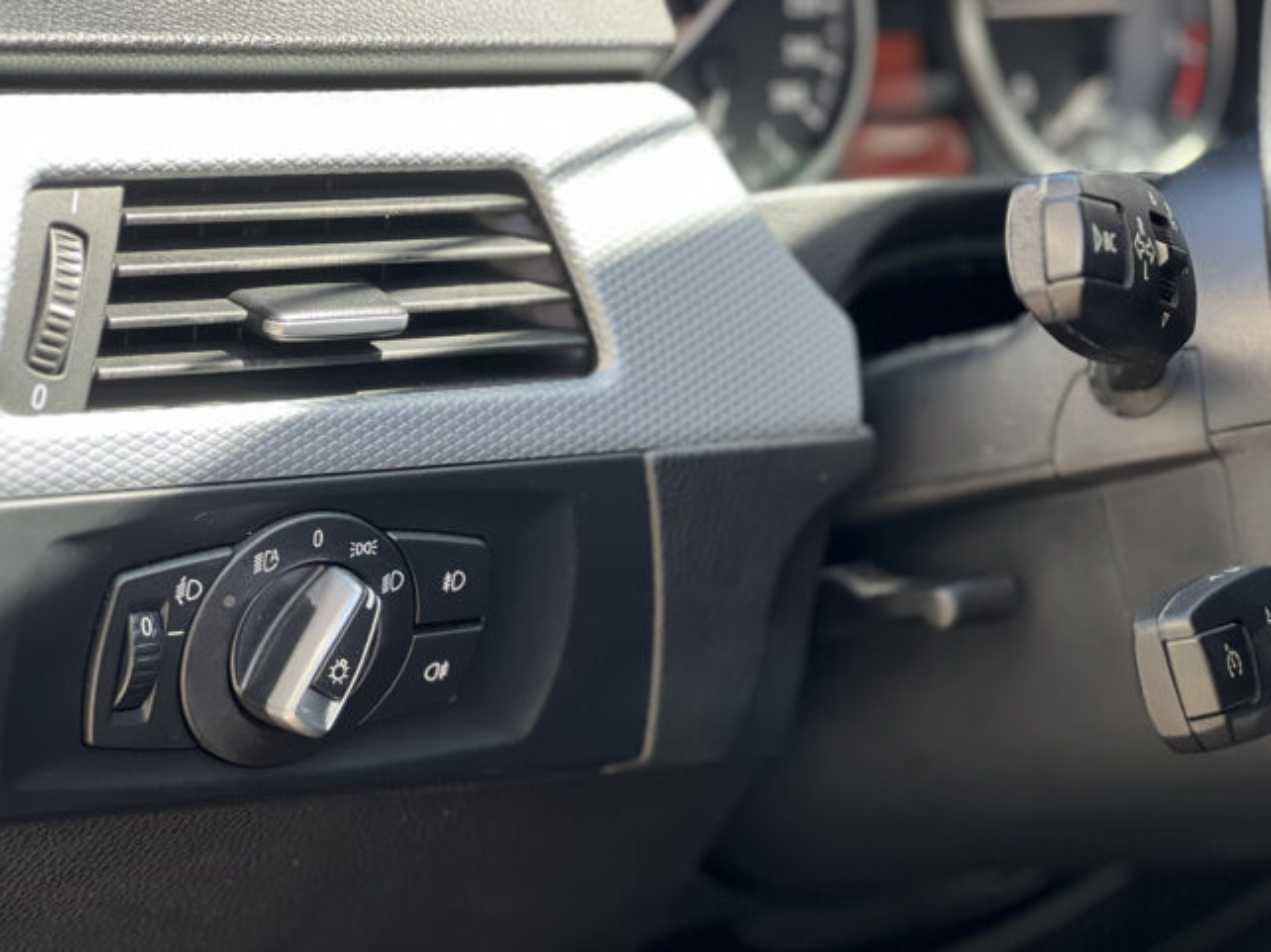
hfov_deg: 20.4
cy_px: 469
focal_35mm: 96
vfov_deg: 15.4
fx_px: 3524
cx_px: 685
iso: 80
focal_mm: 9
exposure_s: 1/121
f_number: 2.8
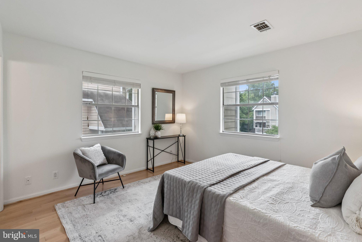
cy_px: 121
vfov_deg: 73.8
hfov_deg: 96.7
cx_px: 181
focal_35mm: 16
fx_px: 161
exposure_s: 1/125
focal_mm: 16
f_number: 10
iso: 2500
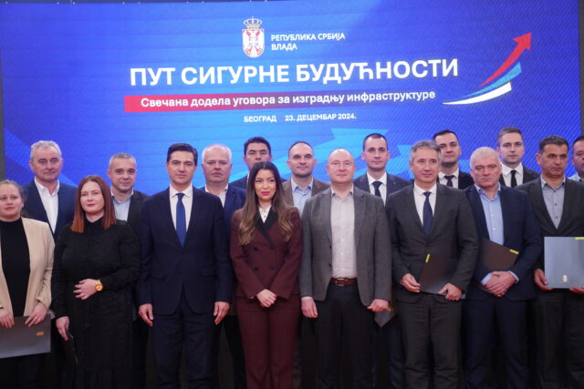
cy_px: 194
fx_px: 957
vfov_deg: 23.0
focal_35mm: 59
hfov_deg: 33.9
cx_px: 292
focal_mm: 59
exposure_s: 1/500
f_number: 2.8
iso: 2500
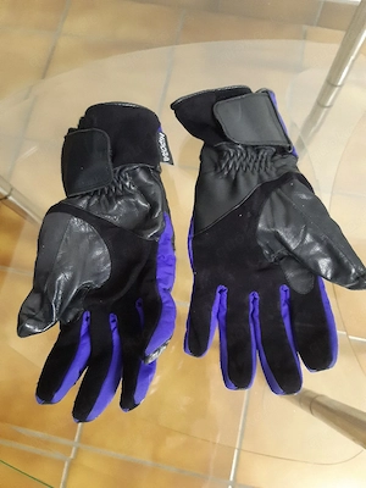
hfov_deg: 53.1
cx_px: 183
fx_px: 367
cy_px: 244
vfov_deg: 67.3
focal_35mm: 26
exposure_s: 1/25
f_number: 1.7
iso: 500
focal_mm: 3.92
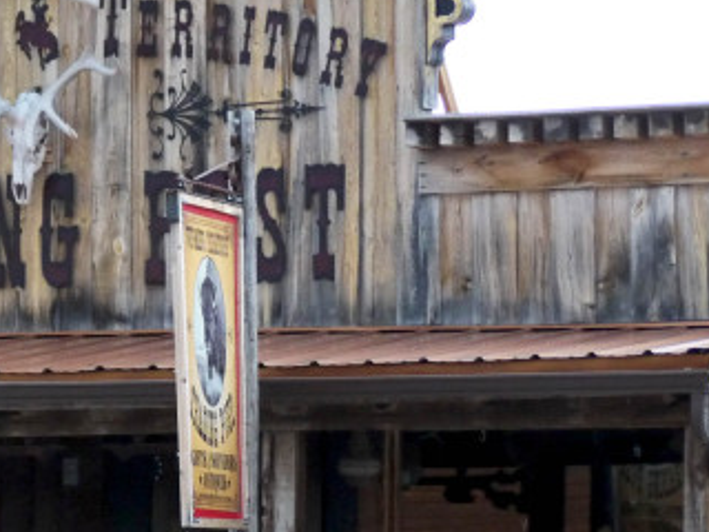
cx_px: -153
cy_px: 324
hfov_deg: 6.8
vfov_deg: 5.2
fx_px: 5899
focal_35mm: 288
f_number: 4
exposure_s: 1/100
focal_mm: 45
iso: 800
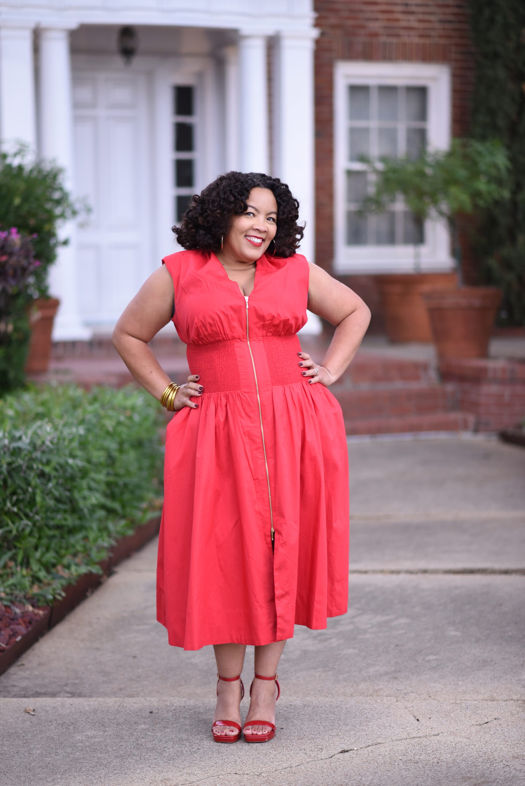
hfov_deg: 16.1
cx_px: 262
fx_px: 1857
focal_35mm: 85
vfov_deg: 23.9
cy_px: 393
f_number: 1.8
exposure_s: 1/800
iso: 1100
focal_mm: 85
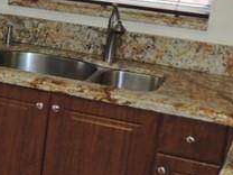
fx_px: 794
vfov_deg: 12.5
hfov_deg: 14.1
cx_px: -231
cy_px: 45
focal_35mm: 118
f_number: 3
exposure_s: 1/40
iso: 100
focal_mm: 4.3
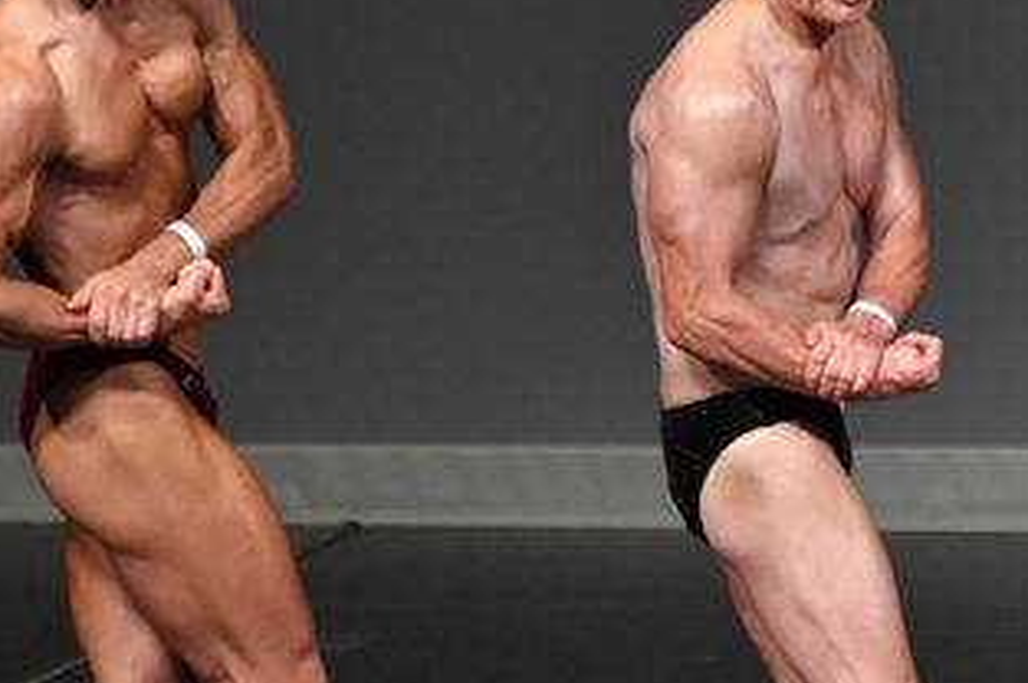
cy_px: 401
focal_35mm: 854
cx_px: 1138
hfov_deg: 2.4
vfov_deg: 1.6
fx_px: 24361
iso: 4000
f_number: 5.6
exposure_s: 1/400
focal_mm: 230
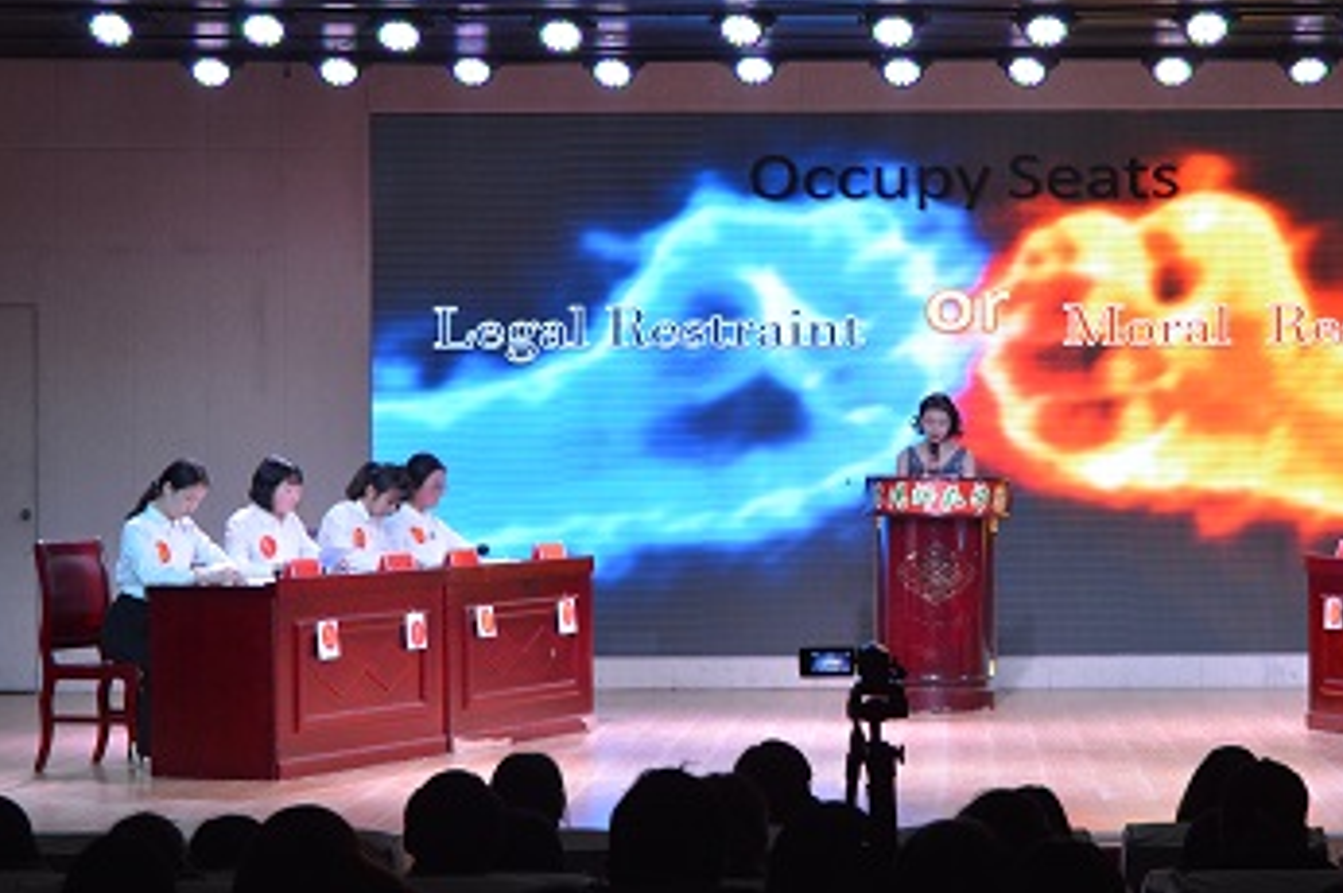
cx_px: 928
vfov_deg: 13.1
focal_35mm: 104
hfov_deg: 19.6
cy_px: 427
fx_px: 3876
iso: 400
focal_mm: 48
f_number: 5.3
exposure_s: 1/50
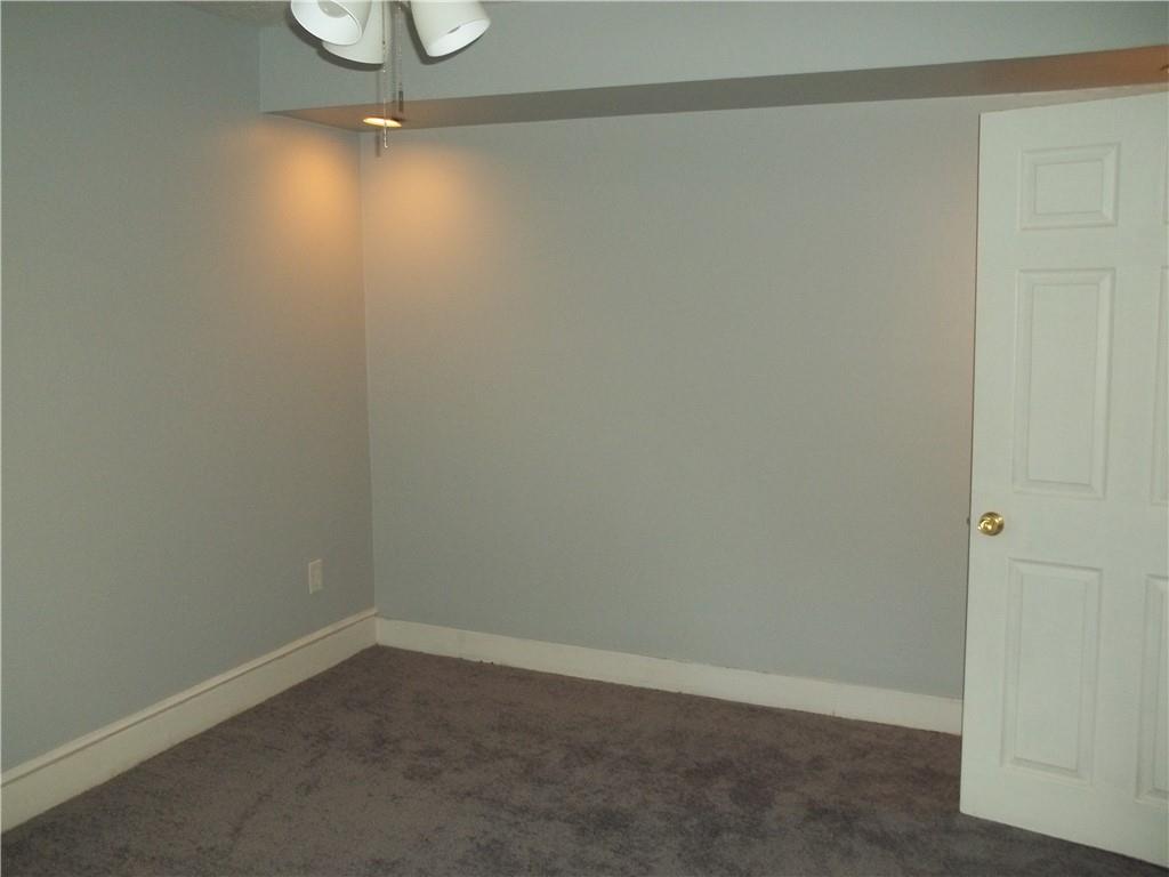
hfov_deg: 55.4
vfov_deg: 42.9
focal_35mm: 33
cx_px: 584
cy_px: 438
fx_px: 1114
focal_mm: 5.9
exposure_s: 1/30
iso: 160
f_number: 3.3
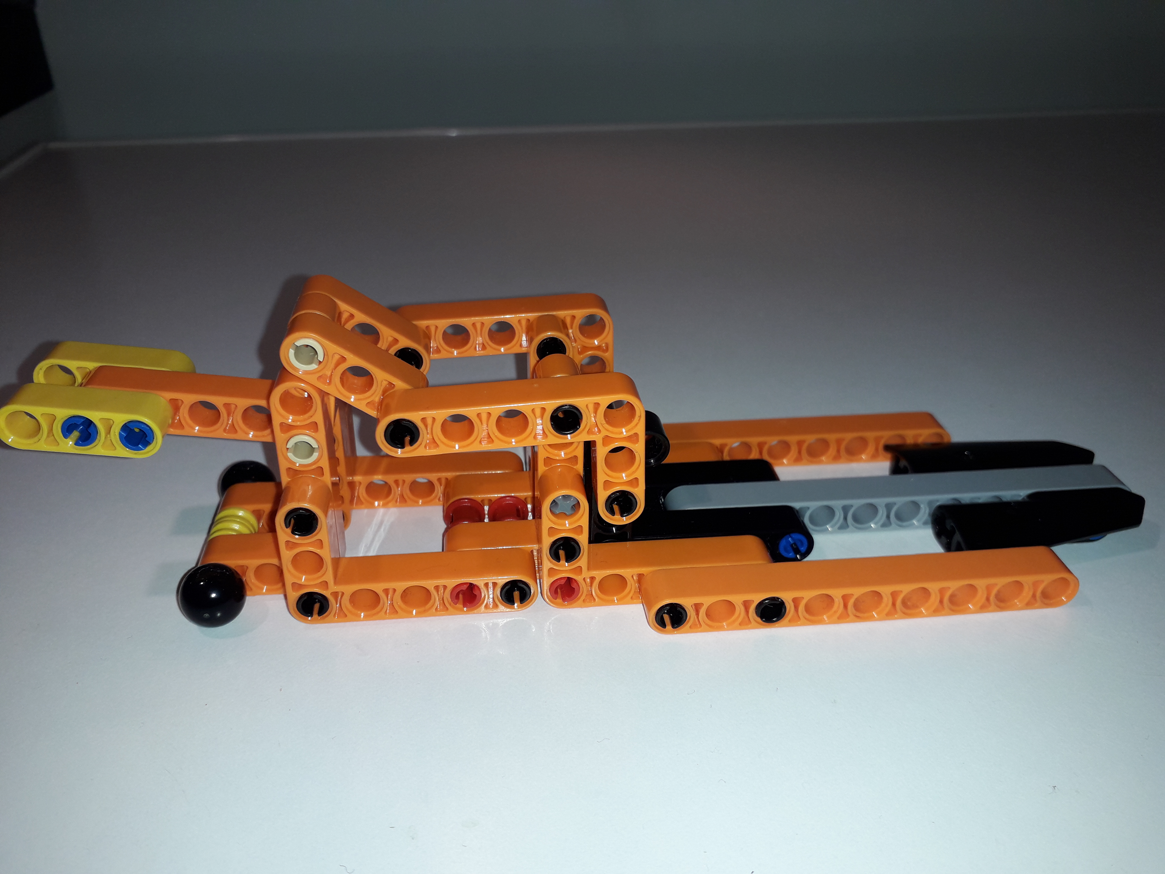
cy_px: 437
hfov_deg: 65.3
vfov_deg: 51.4
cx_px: 582
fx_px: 909
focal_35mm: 27
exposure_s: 1/334
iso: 40
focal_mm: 3.6
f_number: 1.9
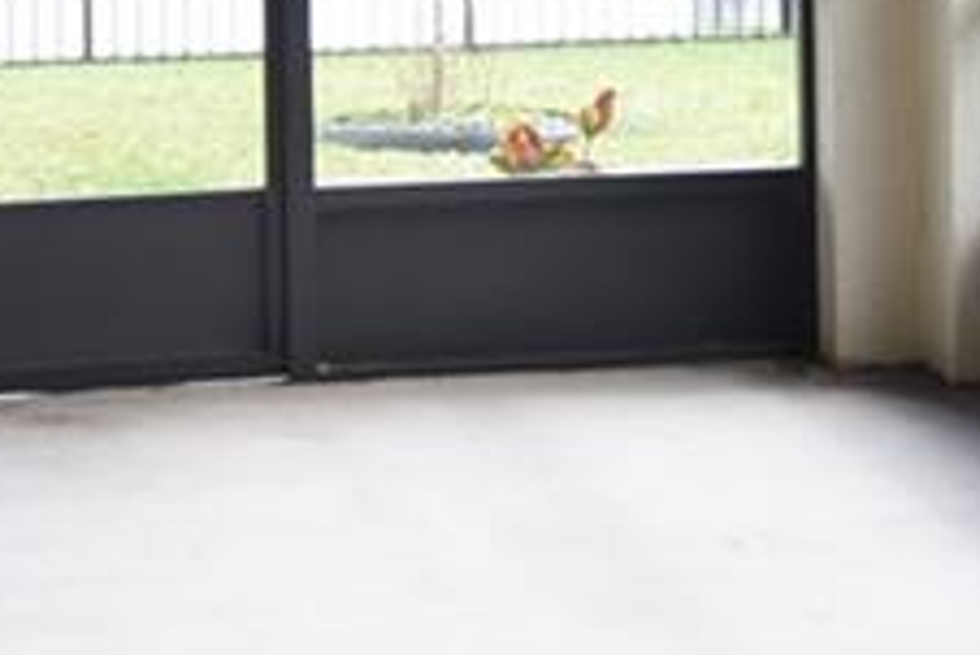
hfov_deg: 19.3
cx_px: 455
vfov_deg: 12.1
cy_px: -425
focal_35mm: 106
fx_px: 2887
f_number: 4
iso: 100
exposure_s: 1/60
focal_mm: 10
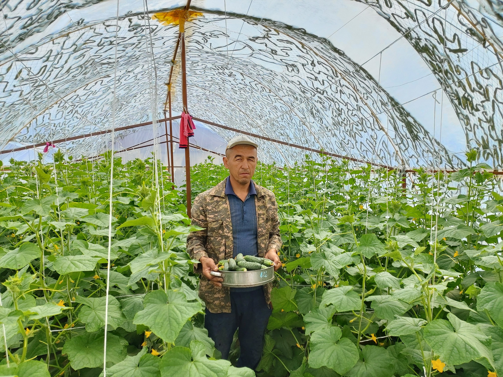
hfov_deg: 69.4
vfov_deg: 54.9
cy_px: 188
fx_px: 363
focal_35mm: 25
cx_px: 252
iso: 50
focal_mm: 4.58
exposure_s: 1/426
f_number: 2
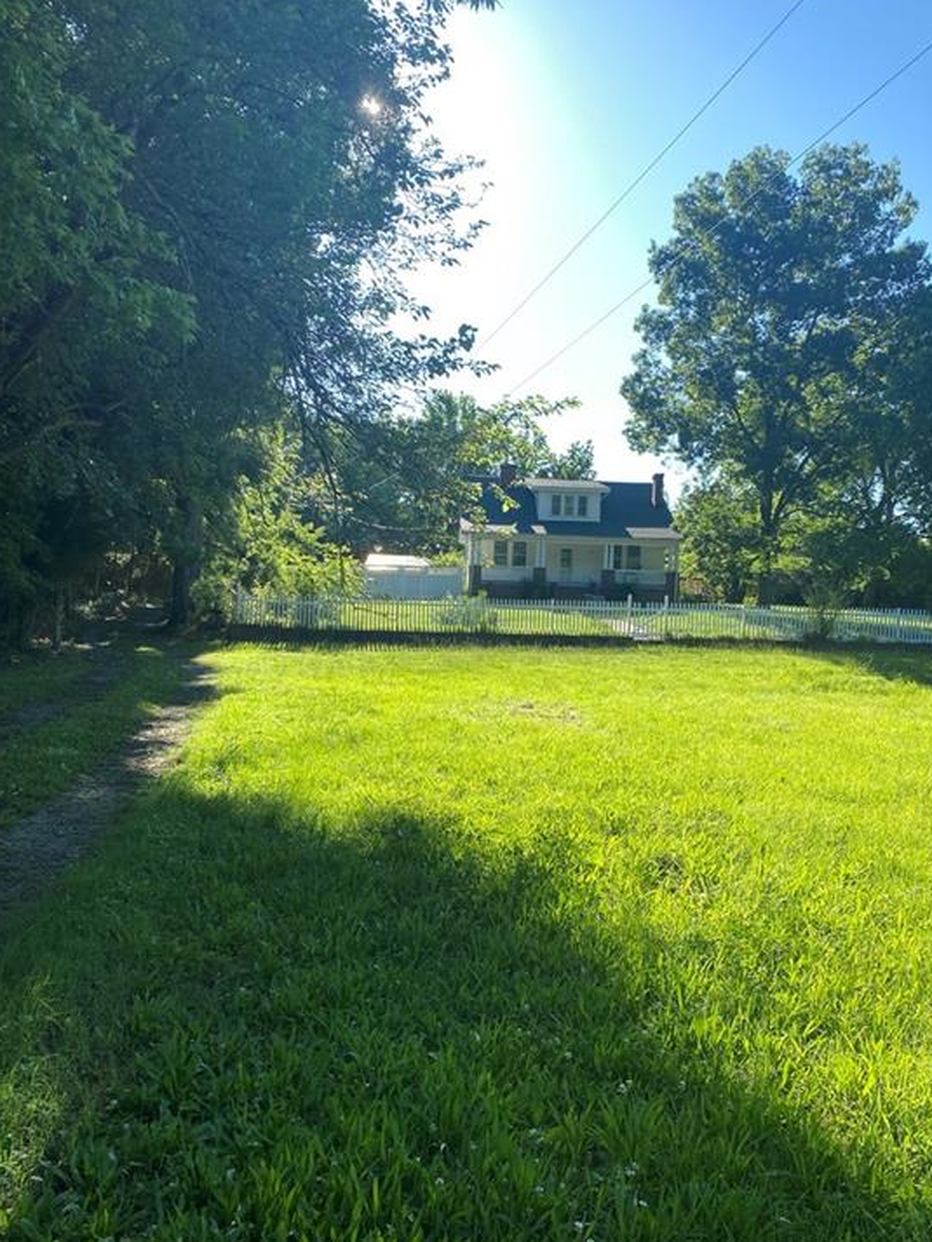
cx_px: 469
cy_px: 651
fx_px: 1005
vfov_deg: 63.4
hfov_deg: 49.8
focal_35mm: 28
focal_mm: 4.25
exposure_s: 1/1258
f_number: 1.8
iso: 32
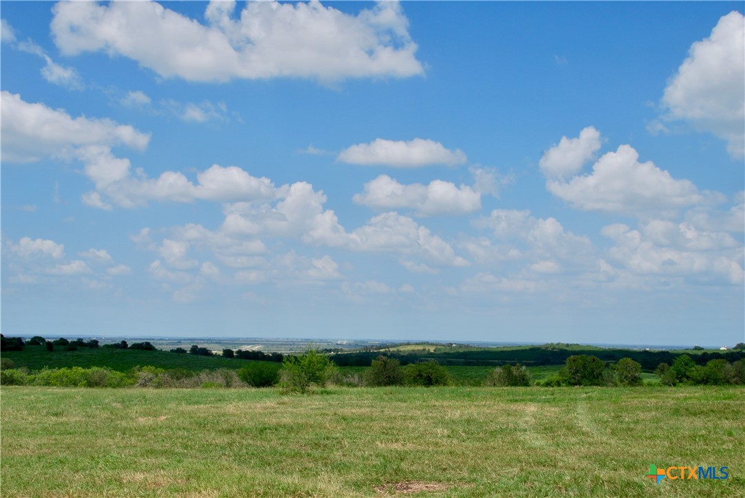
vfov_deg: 30.9
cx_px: 372
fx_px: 901
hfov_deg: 44.9
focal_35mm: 44
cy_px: 249
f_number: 9
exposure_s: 1/320
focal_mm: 29
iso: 100
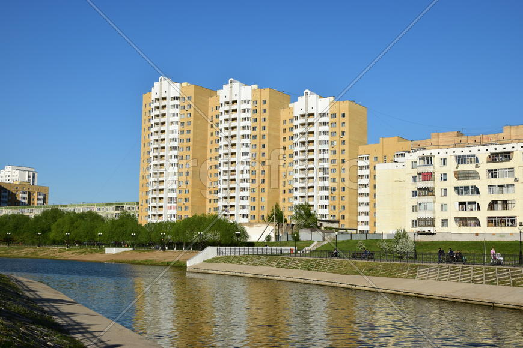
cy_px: 174
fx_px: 610
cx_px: 262
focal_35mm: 42
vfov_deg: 31.9
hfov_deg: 46.4
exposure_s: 1/320
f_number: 9
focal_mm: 28
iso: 100
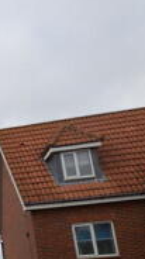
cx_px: -239
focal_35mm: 56
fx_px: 384
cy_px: 244
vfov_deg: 34.7
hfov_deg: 13.1
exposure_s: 1/200
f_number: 8
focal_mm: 10
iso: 100
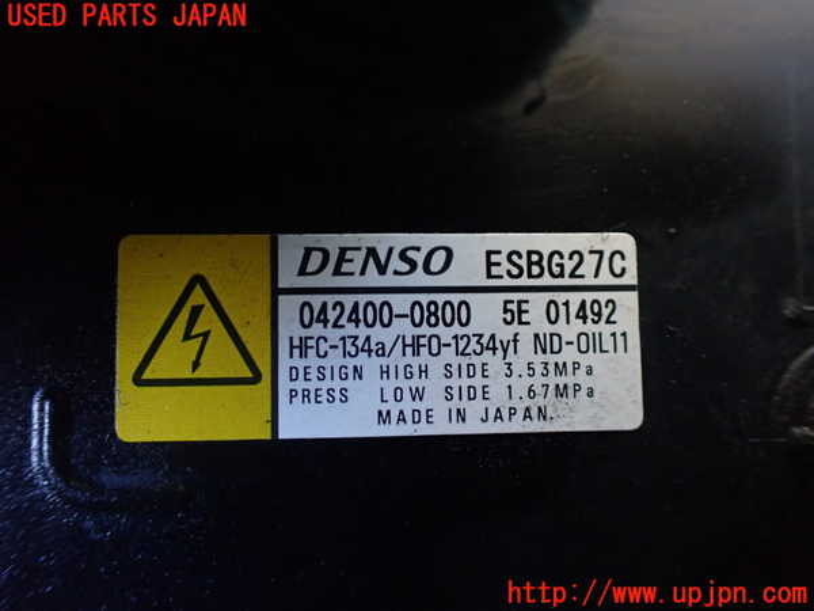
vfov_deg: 46.8
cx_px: 407
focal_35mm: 30
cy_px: 306
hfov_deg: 60.0
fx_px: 705
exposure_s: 1/30
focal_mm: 5.4
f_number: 2.3
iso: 800
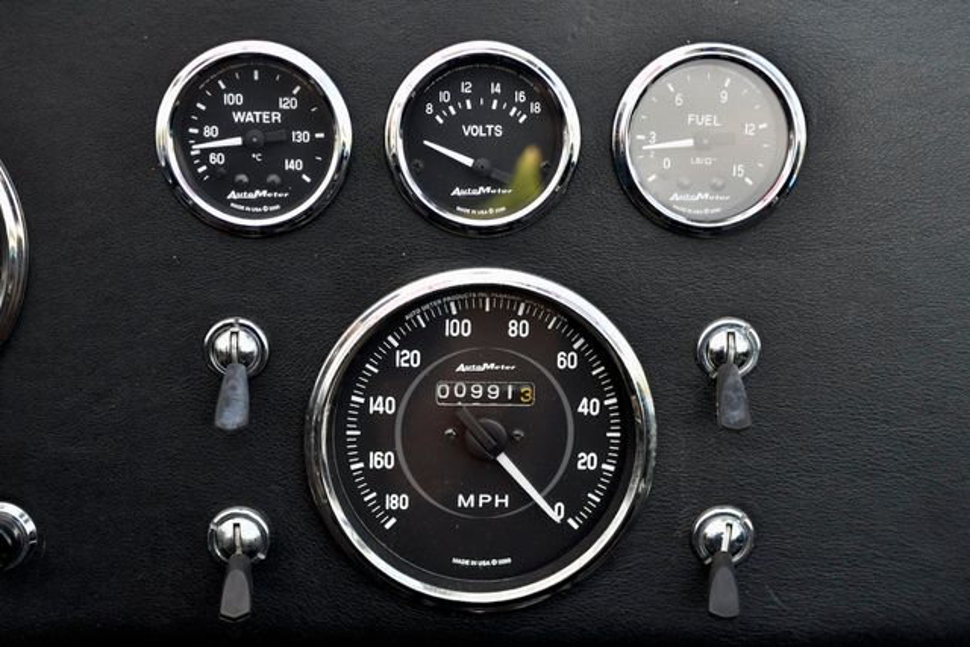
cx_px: 485
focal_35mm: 60
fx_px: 1617
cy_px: 324
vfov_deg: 22.6
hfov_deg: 33.4
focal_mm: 40
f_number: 5
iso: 400
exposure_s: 1/250
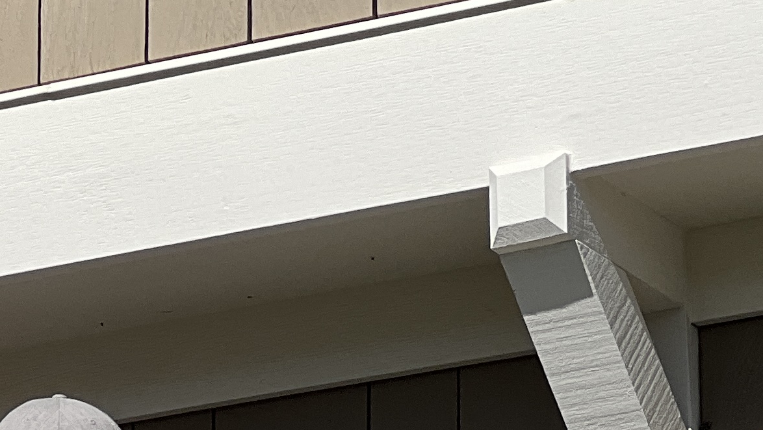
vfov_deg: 4.2
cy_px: 806
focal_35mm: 288
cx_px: 322
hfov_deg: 7.5
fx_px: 5828
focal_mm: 9
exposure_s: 1/1597
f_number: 2.8
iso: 32
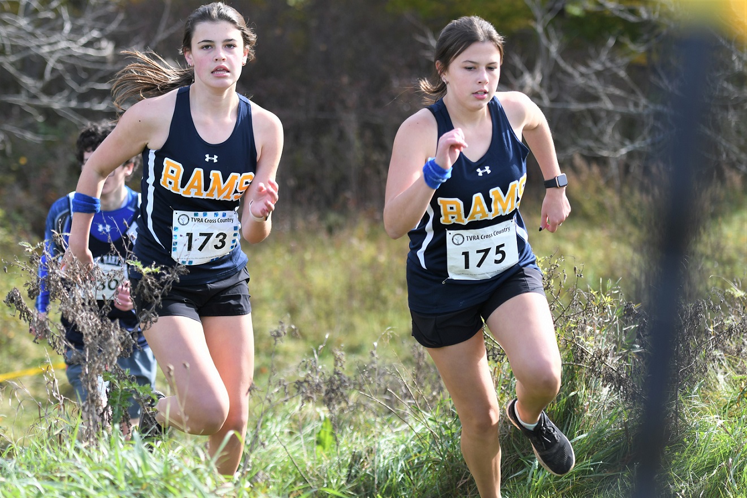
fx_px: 2179
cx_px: 374
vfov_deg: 13.0
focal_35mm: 105
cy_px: 249
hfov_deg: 19.5
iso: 200
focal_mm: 70
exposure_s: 1/1000
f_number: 2.8
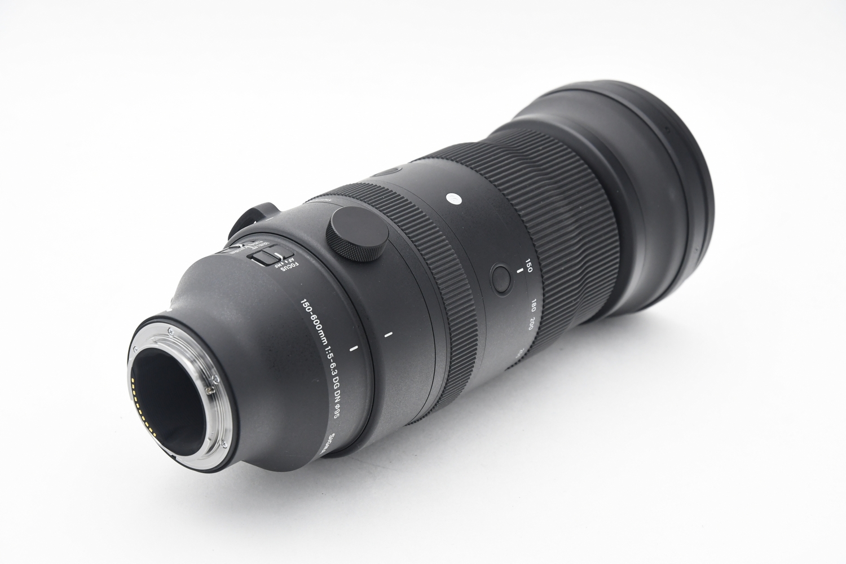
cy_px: 282
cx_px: 423
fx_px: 1833
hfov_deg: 26.0
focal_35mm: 78
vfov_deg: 17.5
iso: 1250
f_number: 6.3
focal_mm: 52
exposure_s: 1/160
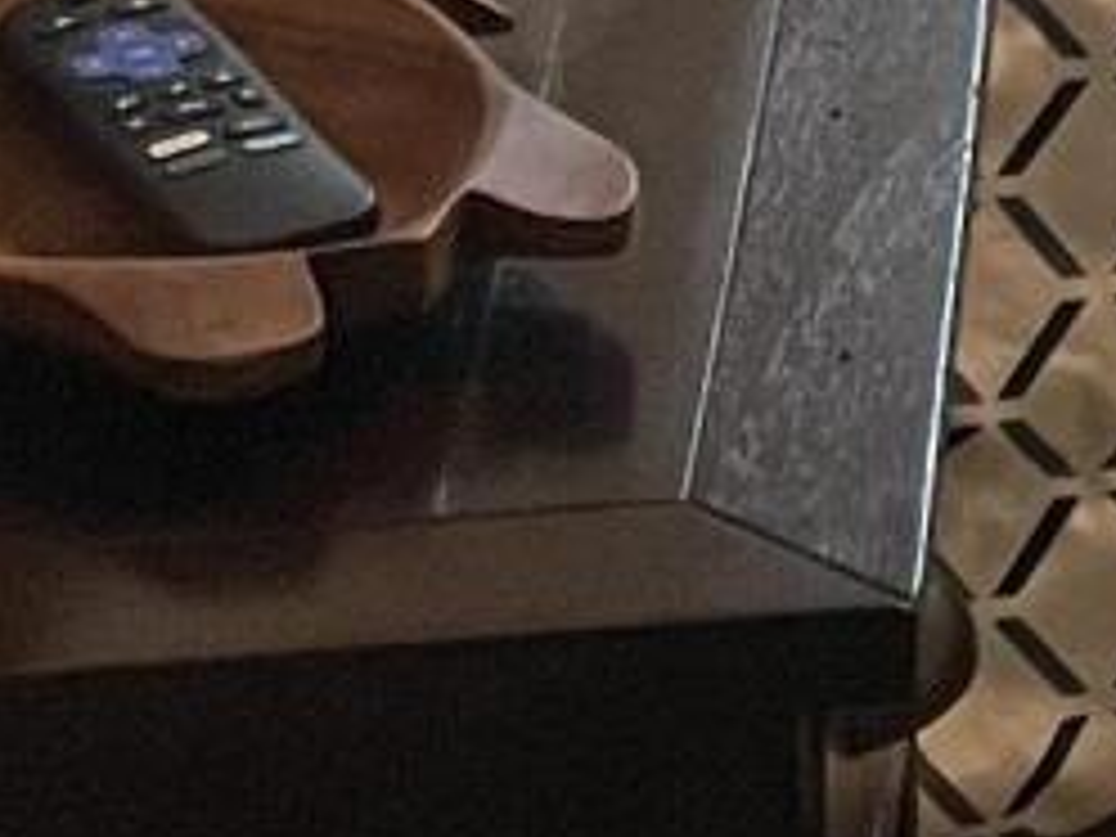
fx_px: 6512
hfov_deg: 8.7
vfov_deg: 6.8
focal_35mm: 202
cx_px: 2934
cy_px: -1408
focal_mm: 5.1
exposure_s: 1/60
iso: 200
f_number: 1.6
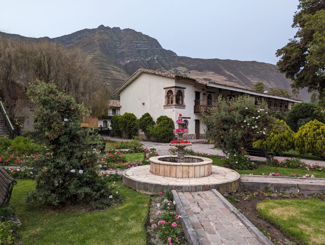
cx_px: 162
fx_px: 226
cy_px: 122
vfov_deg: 56.9
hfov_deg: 71.5
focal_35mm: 24
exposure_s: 1/163
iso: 115
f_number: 1.85
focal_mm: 6.81
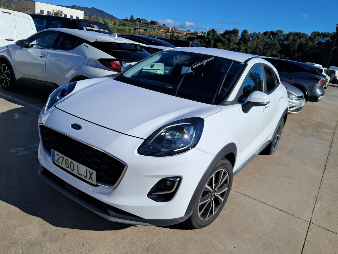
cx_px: 169
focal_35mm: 27
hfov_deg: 65.3
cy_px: 127
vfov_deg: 51.4
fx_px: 264
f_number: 1.8
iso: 50
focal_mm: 4
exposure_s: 1/1511
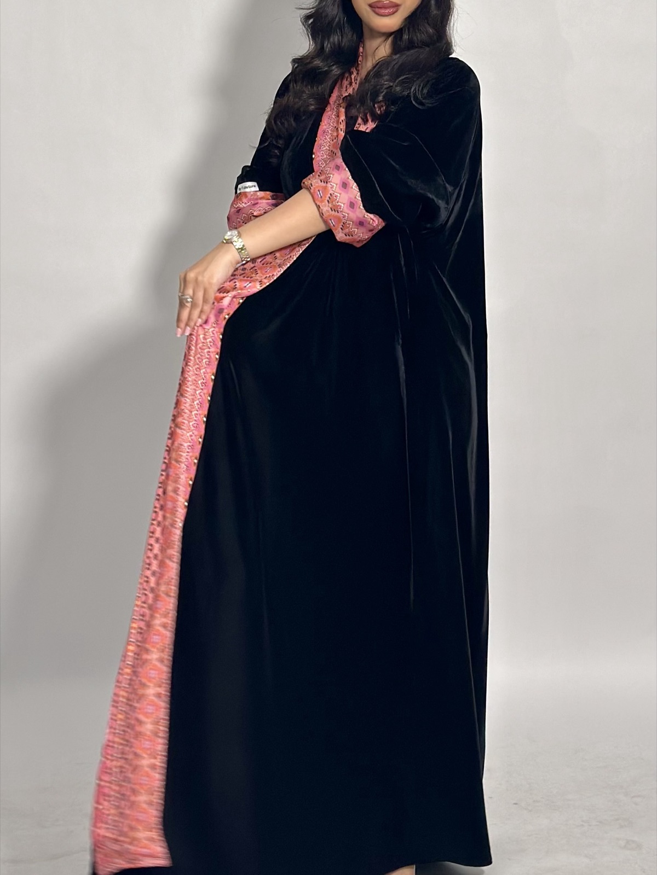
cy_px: 438
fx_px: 1215
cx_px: 328
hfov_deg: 30.3
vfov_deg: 39.7
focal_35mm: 48
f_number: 1.78
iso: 125
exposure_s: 1/92
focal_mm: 6.86
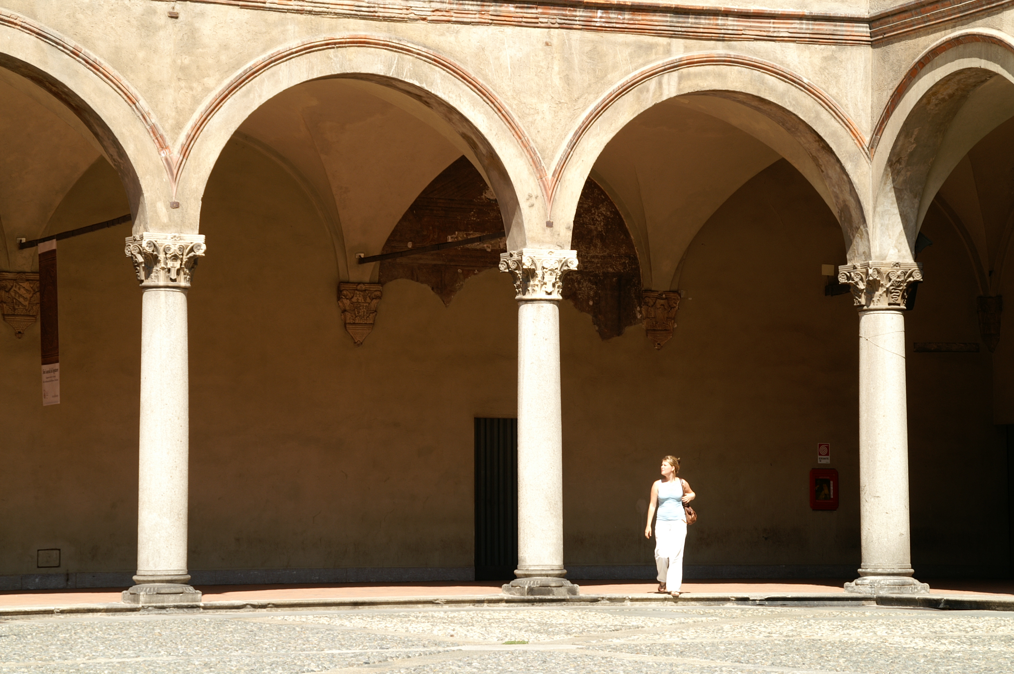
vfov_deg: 13.0
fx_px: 2955
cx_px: 507
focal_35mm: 105
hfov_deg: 19.5
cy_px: 337
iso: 100
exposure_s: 1/125
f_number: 8
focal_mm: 70
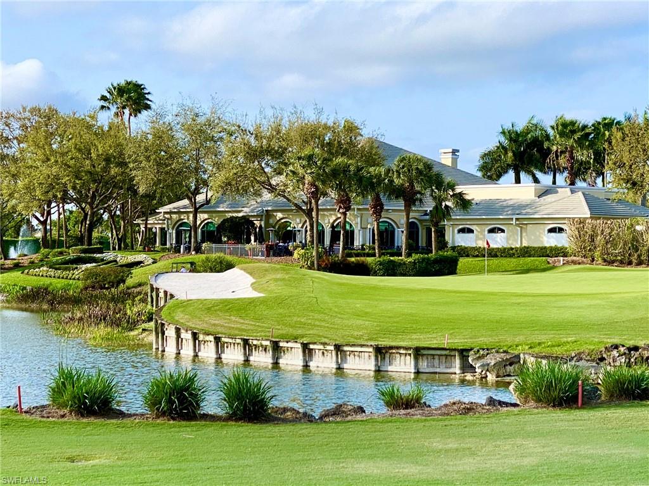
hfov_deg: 36.8
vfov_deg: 28.0
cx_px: 324
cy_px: 243
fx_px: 974
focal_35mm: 52
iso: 20
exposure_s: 1/1453
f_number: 2
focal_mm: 6
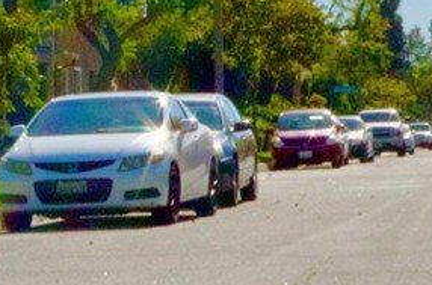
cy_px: 110
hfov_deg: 8.9
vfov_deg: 6.0
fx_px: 2740
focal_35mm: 229
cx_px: 517
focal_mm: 42.5
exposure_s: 1/800
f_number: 16
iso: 3200
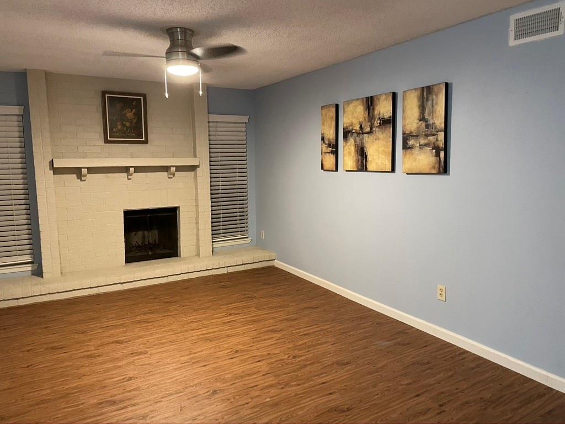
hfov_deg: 67.3
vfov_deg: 53.1
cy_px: 212
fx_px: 424
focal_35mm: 26
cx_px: 282
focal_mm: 4.2
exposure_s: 1/40
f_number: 1.6
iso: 400
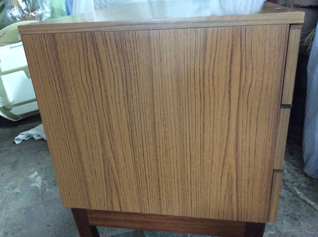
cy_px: 118
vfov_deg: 44.1
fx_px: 294
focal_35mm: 32
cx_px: 159
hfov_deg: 56.9
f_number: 2.4
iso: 400
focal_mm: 3.3
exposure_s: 1/17
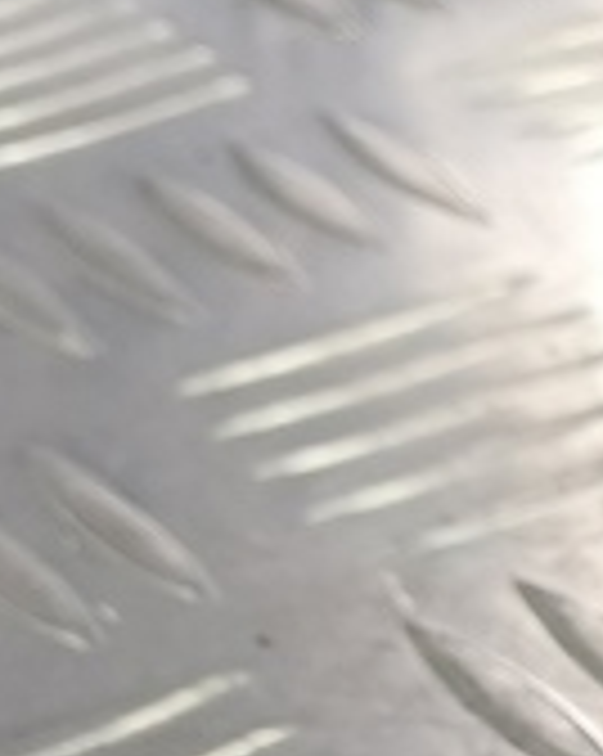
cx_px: 1890
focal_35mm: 137
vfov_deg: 12.9
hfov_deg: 8.9
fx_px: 3062
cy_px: 1305
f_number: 1.6
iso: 116
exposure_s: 1/50
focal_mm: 4.11
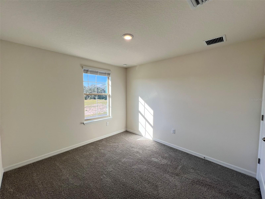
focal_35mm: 13
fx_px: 100
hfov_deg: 106.2
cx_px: 132
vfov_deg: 89.9
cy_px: 100
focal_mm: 1.57
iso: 32
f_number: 1.8
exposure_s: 1/195
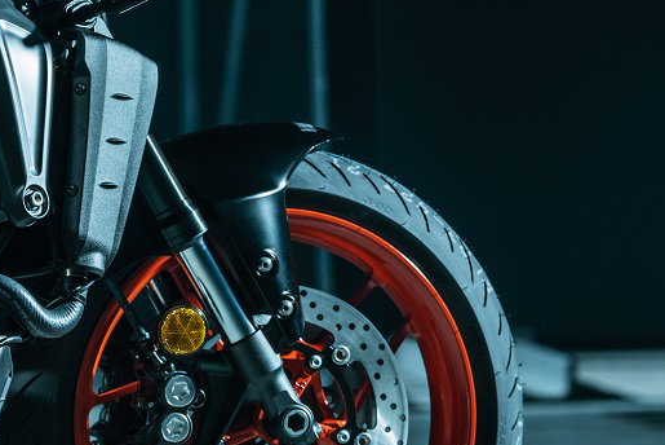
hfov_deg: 3.5
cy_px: 419
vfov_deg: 2.4
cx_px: 296
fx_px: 10756
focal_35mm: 582
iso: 160
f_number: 3.6
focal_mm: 200
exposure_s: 1/80
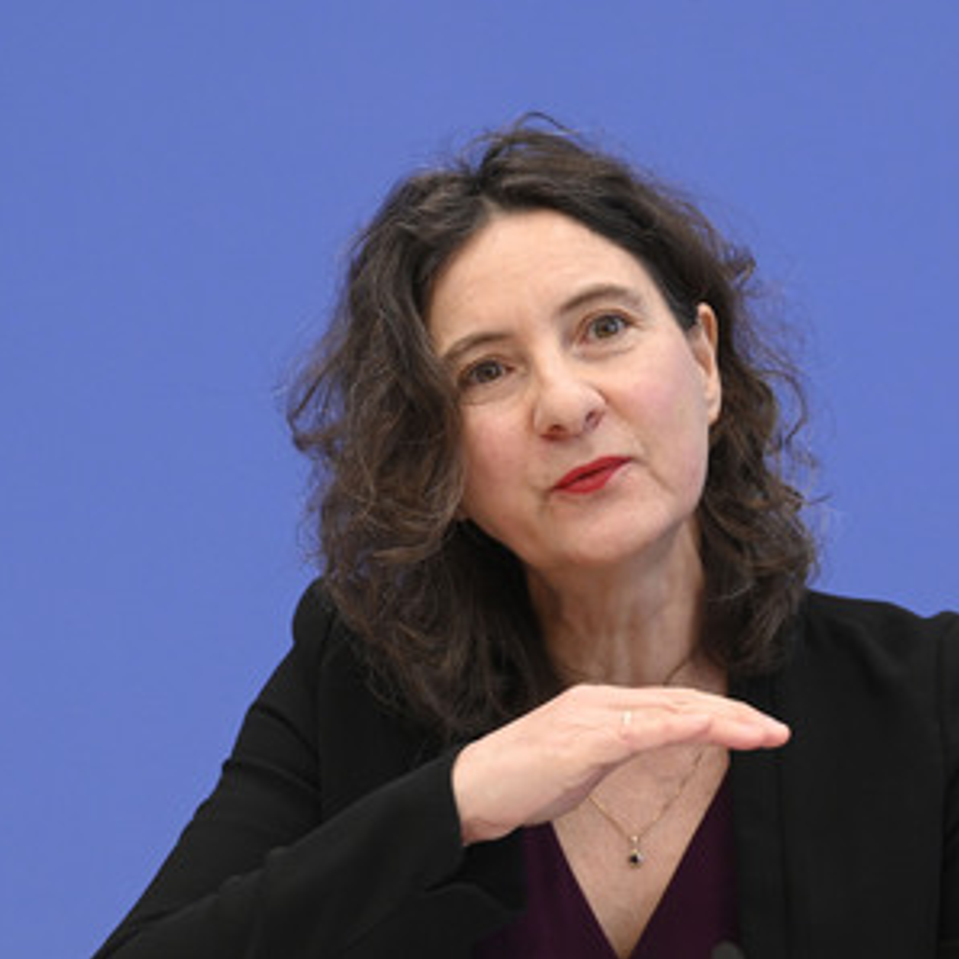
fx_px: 4231
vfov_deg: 12.9
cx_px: 507
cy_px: 480
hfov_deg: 12.9
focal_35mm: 135
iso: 5000
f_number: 5.6
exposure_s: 1/640
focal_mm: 105
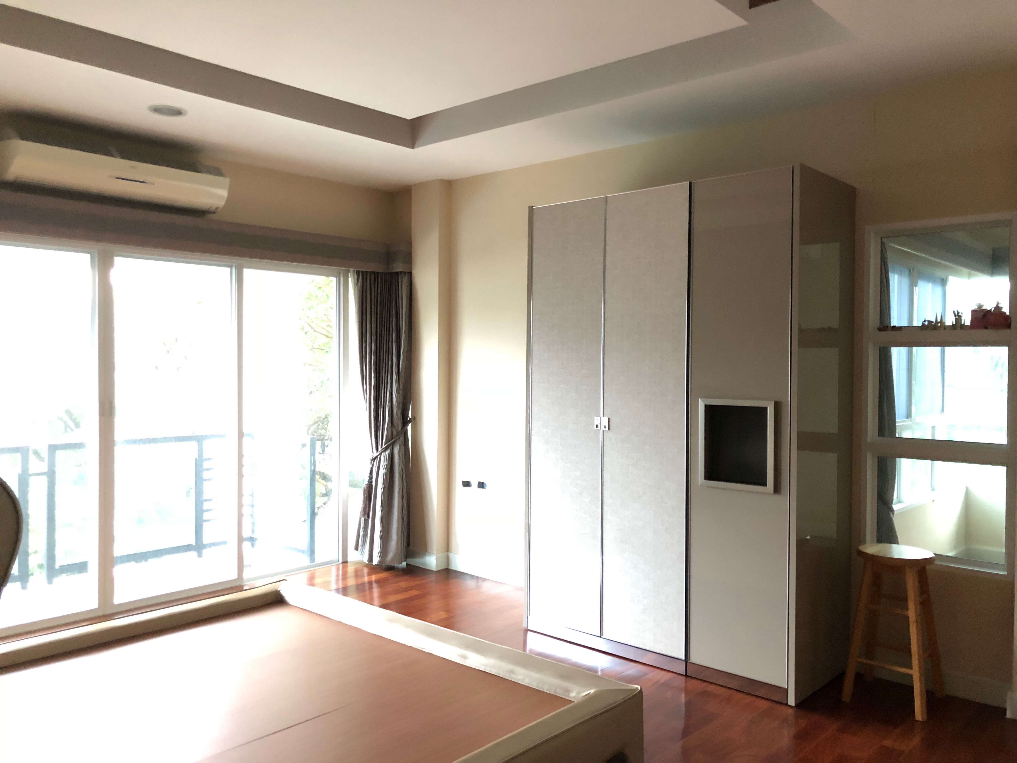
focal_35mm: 28
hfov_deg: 63.4
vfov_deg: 49.7
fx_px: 823
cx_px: 508
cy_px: 382
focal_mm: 4
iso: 80
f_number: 1.8
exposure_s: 1/5
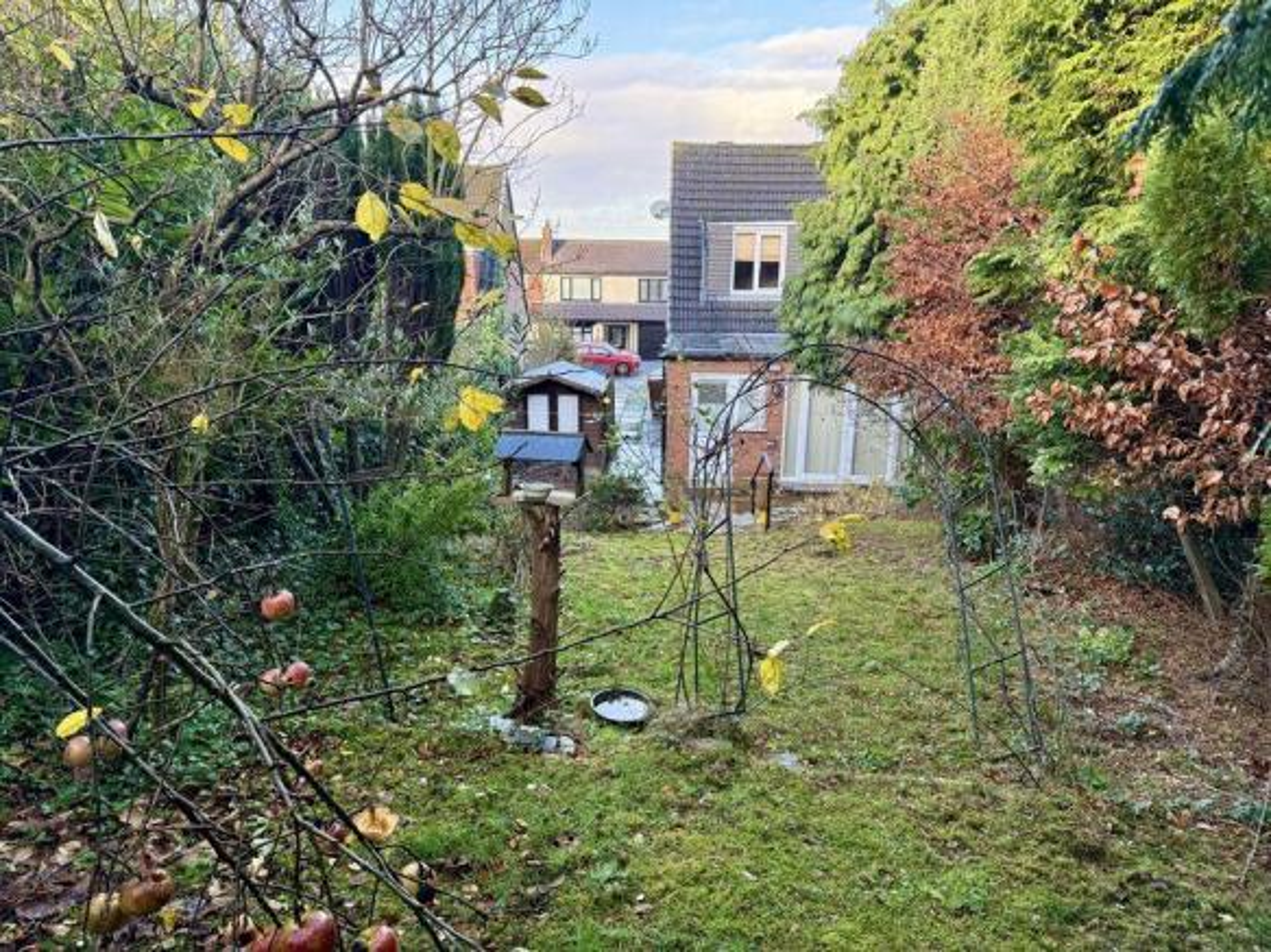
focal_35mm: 24
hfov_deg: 71.6
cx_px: 636
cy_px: 476
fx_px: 881
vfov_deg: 56.8
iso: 160
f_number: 1.78
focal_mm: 6.76
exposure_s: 1/232
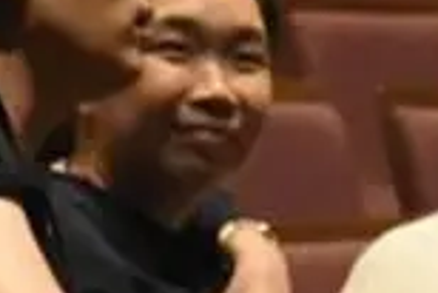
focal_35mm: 533
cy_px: -121
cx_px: 472
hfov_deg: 3.9
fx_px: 6491
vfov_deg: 2.6
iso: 12800
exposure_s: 1/25
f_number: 5.6
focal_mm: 70
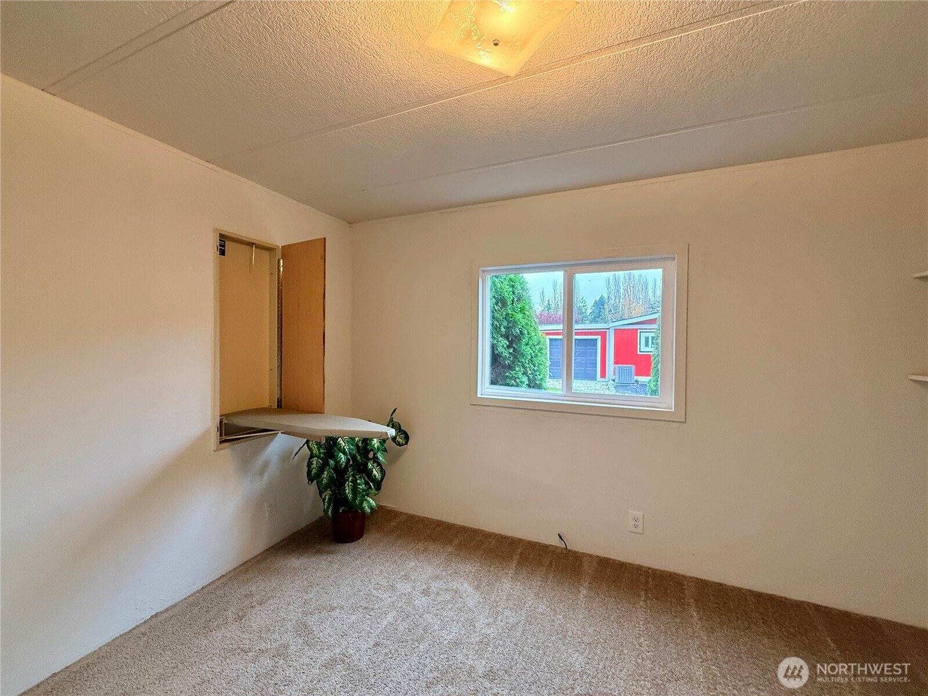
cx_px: 464
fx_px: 375
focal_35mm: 14
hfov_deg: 102.1
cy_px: 348
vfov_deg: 85.7
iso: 250
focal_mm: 2.22
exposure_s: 1/120
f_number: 2.2
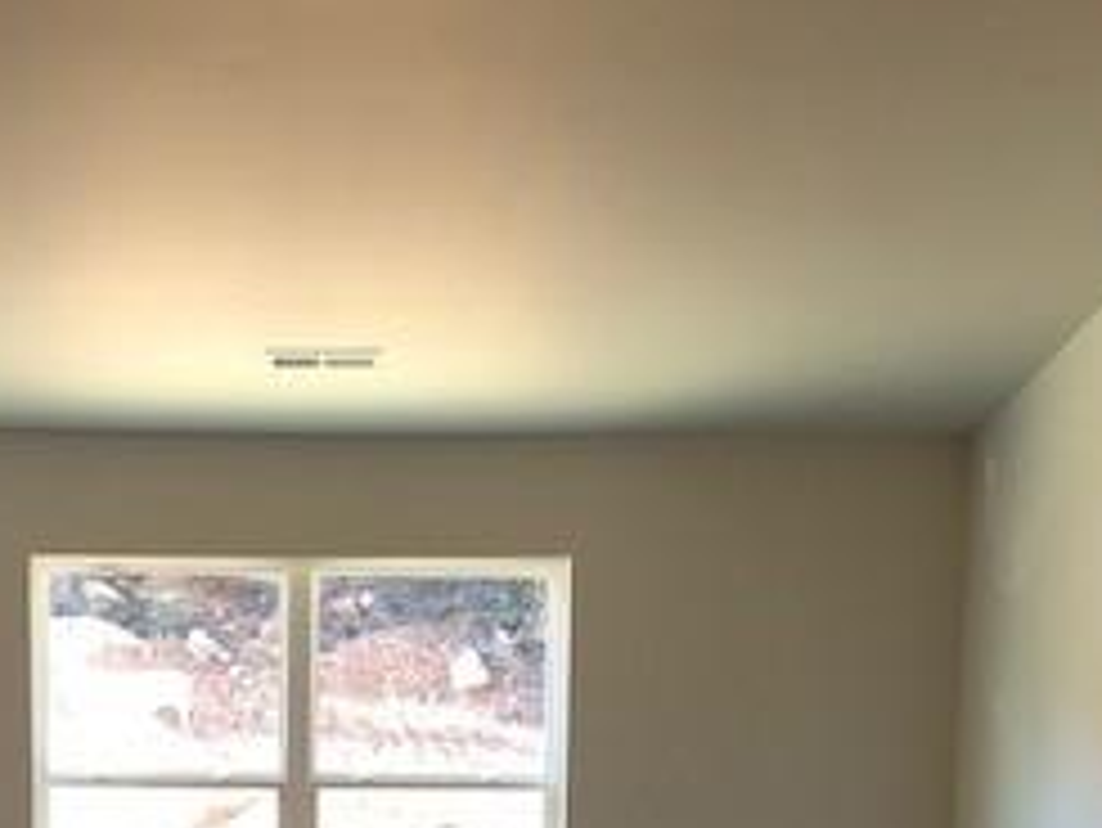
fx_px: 2325
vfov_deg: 19.0
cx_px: 229
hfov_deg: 26.2
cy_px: 999
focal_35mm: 73
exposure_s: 1/30
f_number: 1.8
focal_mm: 3.99
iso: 32
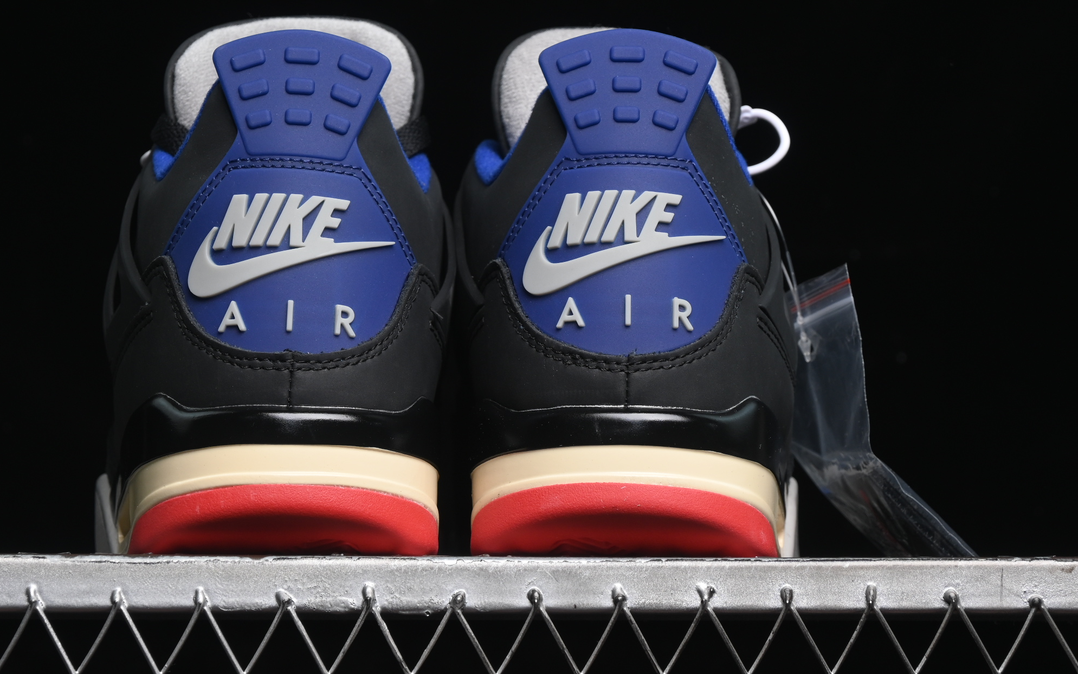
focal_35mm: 107
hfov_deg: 19.4
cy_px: 243
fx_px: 3143
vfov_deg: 12.2
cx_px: 462
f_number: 6.3
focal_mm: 50
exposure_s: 1/60
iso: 160
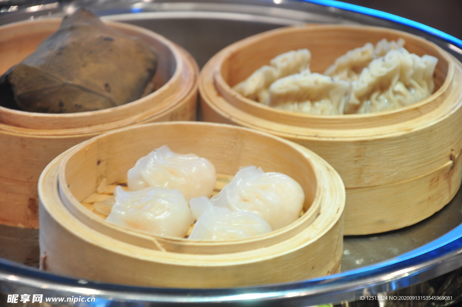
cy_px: 154
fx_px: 1769
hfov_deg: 14.9
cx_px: 231
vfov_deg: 9.9
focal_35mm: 138
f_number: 5.6
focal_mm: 92
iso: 200
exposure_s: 1/10
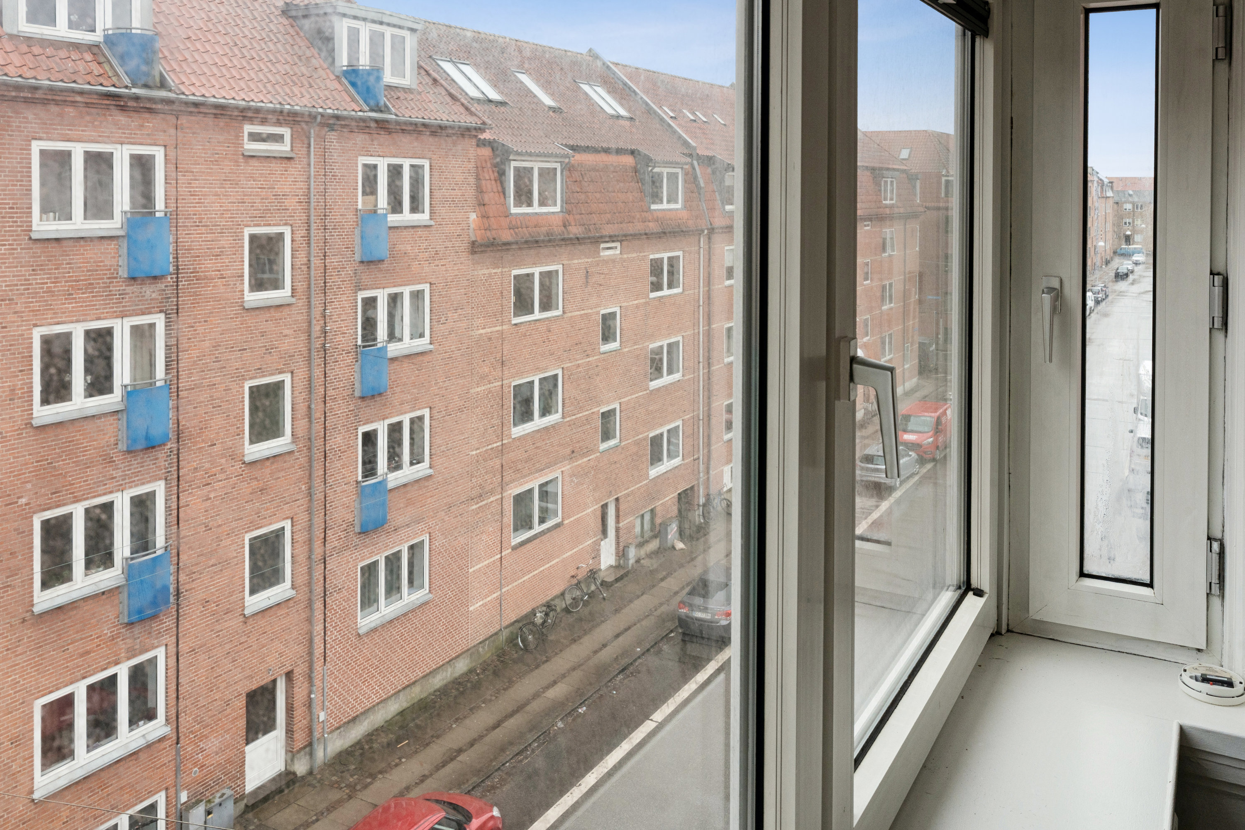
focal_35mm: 30
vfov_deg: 43.6
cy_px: 415
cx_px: 622
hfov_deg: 61.9
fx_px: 1037
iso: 800
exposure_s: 1/100
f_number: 11
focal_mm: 30
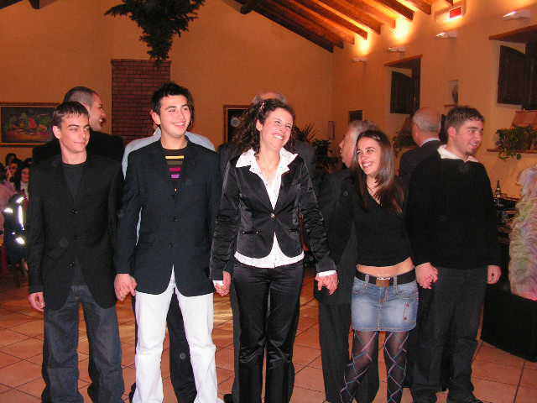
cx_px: 268
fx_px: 558
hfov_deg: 51.4
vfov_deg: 39.7
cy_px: 202
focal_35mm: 36
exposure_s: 1/40
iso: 200
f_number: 3.2
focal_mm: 6
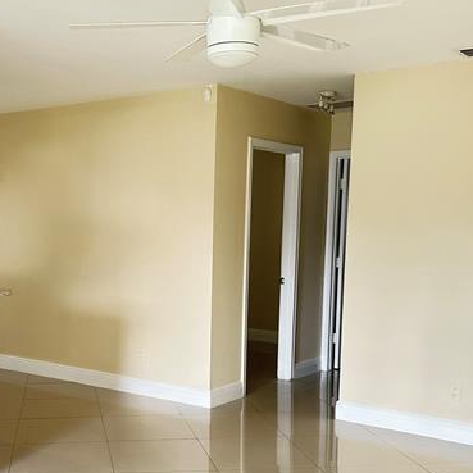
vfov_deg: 36.5
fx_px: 711
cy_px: 311
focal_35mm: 46
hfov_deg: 36.1
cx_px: 131
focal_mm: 6.86
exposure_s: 1/60
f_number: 1.78
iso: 250
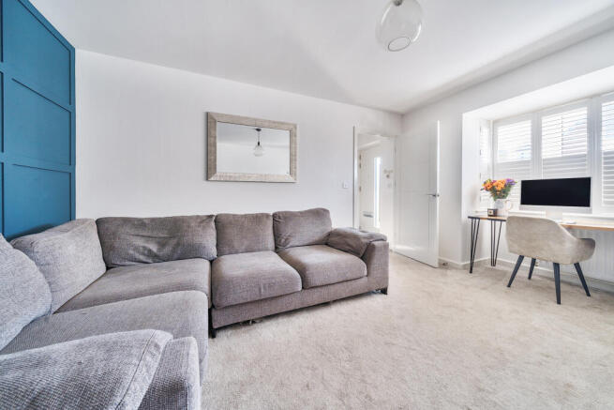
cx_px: 307
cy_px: 205
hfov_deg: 112.6
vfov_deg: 90.0
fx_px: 205
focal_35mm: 12
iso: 100
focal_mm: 12
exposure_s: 1/5
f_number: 8
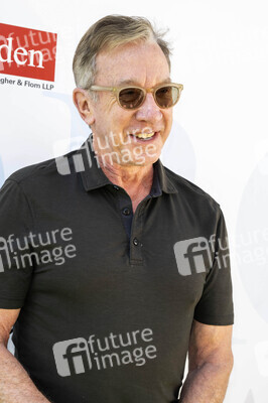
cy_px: 202
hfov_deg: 23.0
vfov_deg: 34.0
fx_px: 660
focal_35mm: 59
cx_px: 134
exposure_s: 1/200
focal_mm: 59
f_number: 5.6
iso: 400
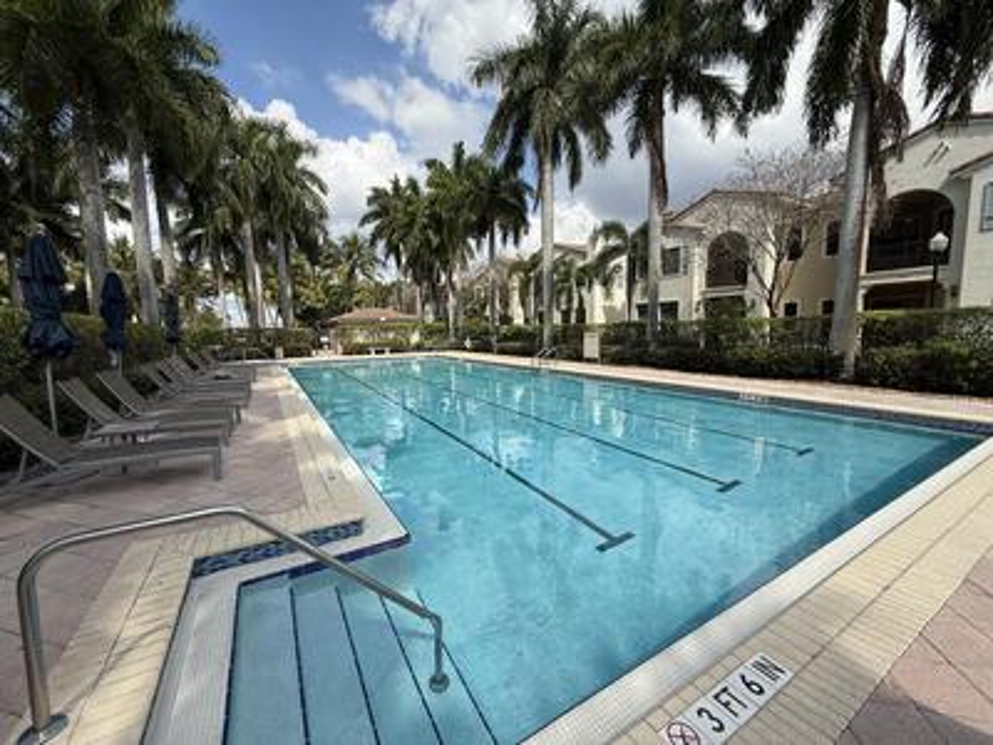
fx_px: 402
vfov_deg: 85.7
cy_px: 372
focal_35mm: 14
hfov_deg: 102.1
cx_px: 496
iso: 50
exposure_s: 1/1795
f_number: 2.2
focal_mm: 2.22
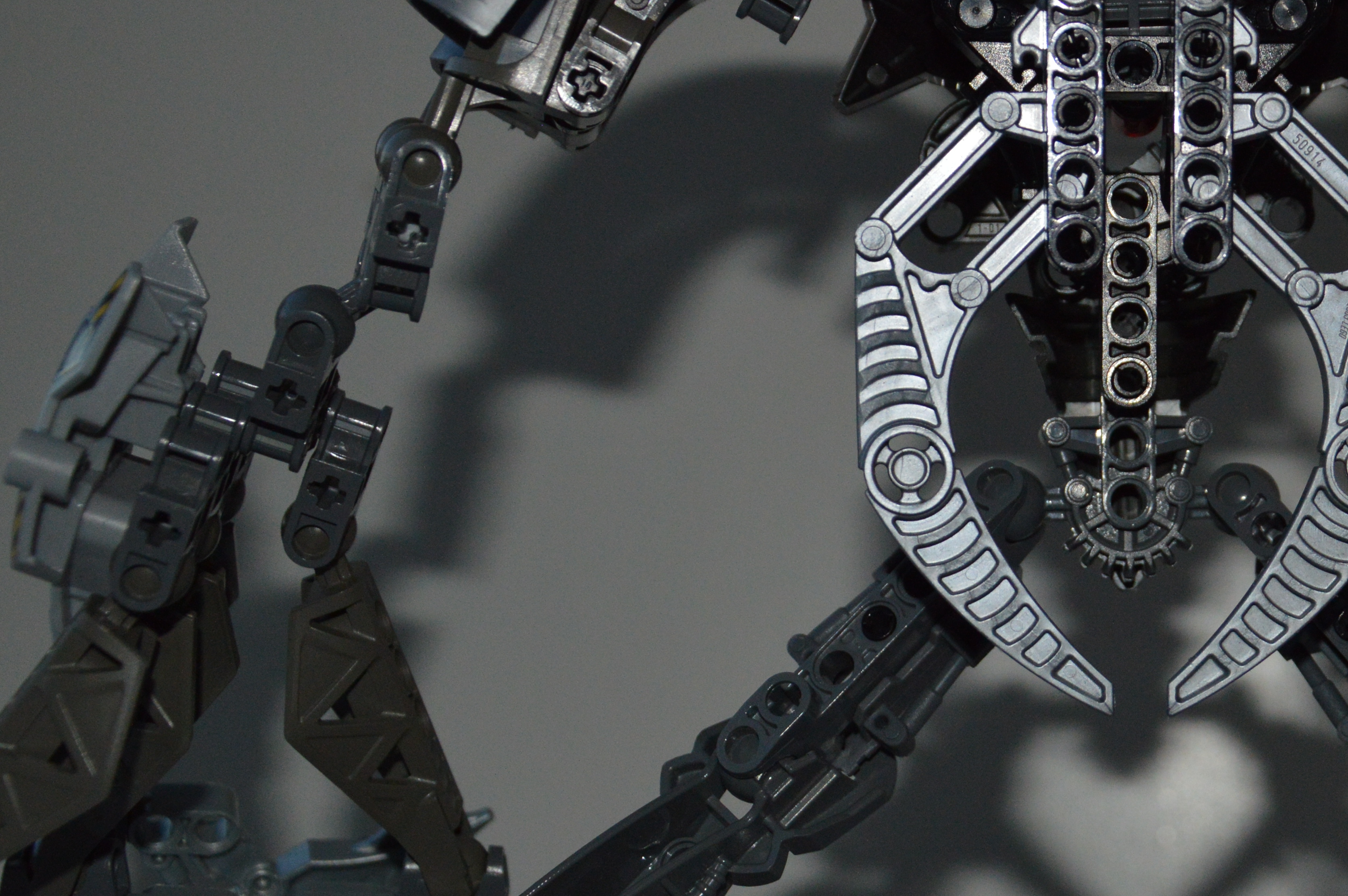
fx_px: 3030
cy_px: 313
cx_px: 1123
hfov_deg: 24.6
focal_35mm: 81
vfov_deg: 16.8
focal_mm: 30
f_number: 4.2
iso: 1000
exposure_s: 1/60
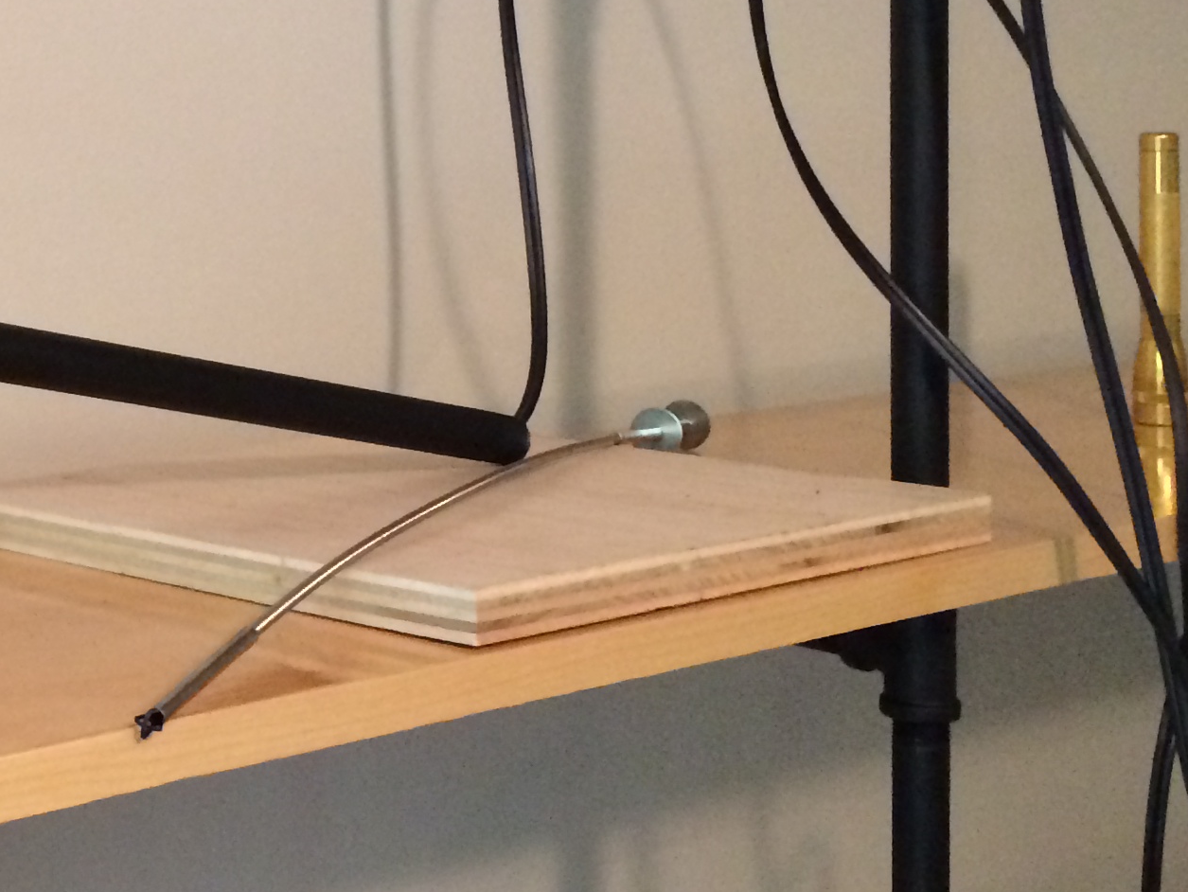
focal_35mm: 78
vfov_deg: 18.7
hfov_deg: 23.2
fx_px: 2678
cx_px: -183
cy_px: 147
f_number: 2.2
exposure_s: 1/30
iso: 320
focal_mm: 4.12
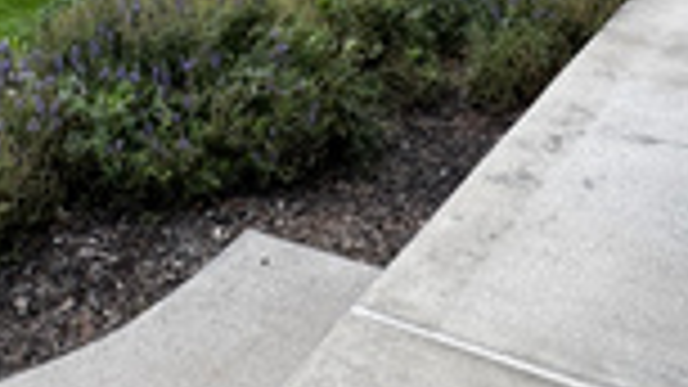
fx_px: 1167
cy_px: -410
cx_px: 310
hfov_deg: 32.8
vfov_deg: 15.0
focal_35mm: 64
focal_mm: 2.22
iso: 40
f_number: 2.2
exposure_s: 1/214
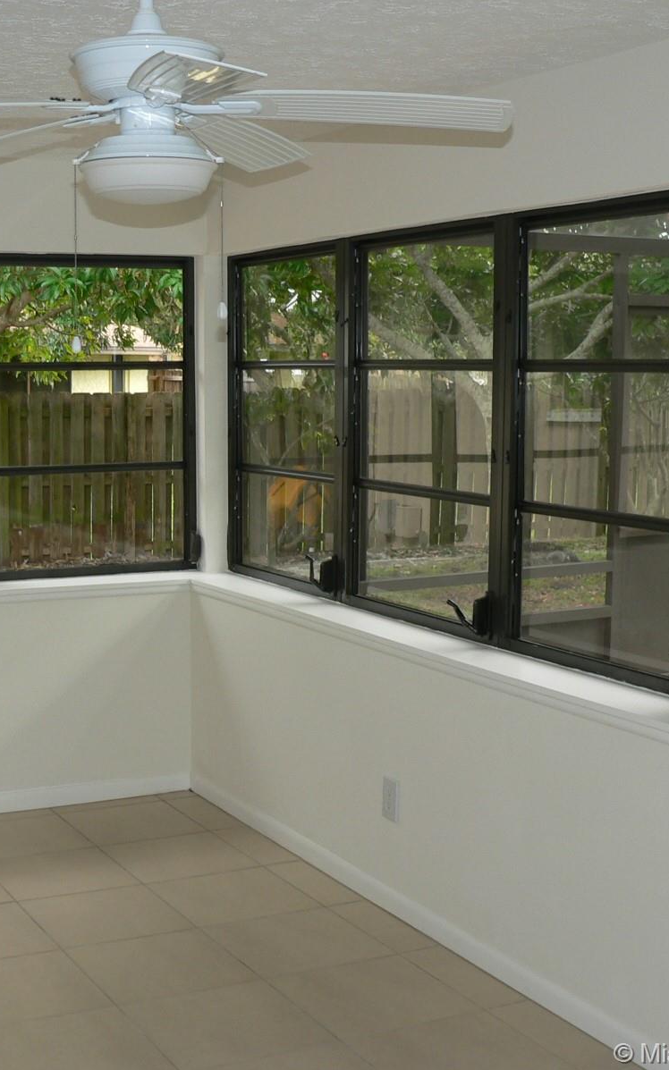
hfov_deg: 25.1
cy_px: 535
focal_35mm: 51
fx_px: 1488
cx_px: 189
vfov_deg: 39.6
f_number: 2.8
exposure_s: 1/60
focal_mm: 6
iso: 80
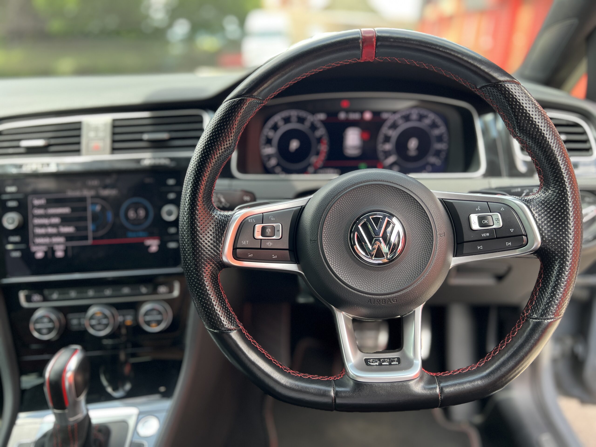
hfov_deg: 67.3
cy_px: 224
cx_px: 298
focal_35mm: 26
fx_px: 448
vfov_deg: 53.1
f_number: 1.5
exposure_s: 1/128
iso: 32
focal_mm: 5.7
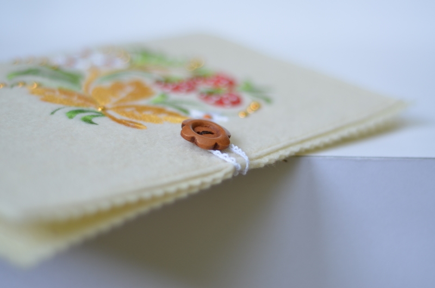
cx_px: 218
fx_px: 904
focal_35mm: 75
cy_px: 144
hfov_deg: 27.0
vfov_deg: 18.1
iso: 200
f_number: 1.8
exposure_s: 1/125
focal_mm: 50
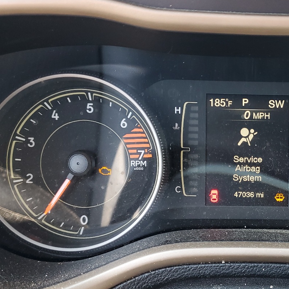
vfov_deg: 36.7
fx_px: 434
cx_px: 233
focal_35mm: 46
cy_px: 171
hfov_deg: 35.5
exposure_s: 1/120
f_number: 1.5
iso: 72
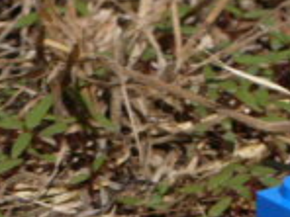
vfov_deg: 4.9
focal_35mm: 299
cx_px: 80
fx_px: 2505
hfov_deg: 6.6
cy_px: 430
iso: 100
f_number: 11
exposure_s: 1/200
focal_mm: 8.9
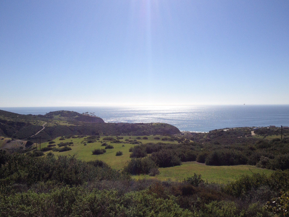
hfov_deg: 51.4
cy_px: 108
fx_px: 301
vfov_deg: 39.7
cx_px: 145
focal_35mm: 36
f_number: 2.4
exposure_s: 1/3690
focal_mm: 4.28
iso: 50
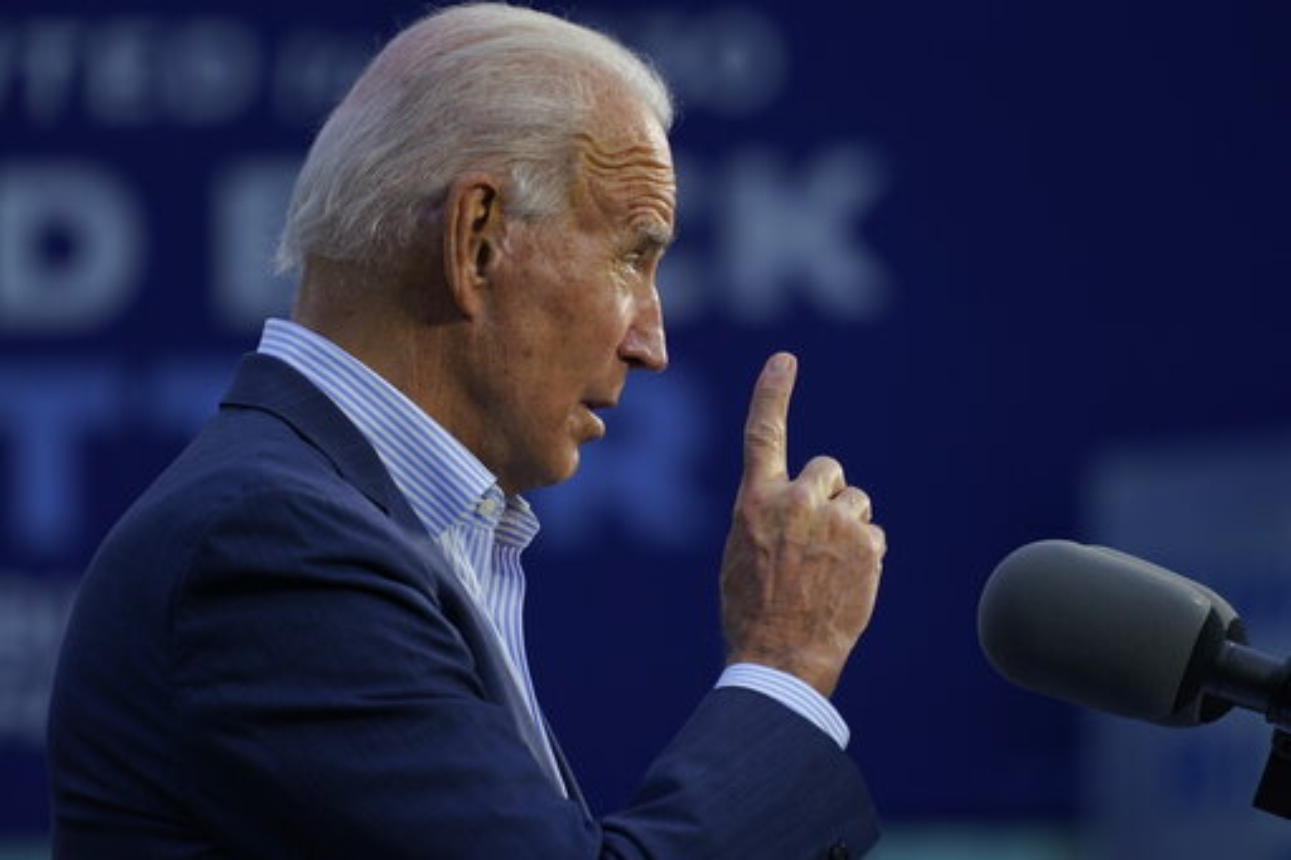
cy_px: 430
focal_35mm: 400
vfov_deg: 3.4
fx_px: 14339
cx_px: 646
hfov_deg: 5.2
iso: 800
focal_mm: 400
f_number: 5.6
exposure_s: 1/800
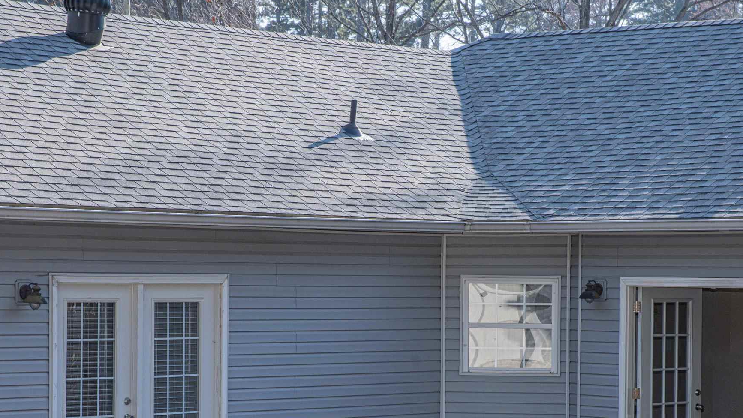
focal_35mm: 130
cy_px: 359
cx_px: 410
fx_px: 2561
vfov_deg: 9.3
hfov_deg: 16.5
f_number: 9
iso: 100
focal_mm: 70
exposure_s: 1/125
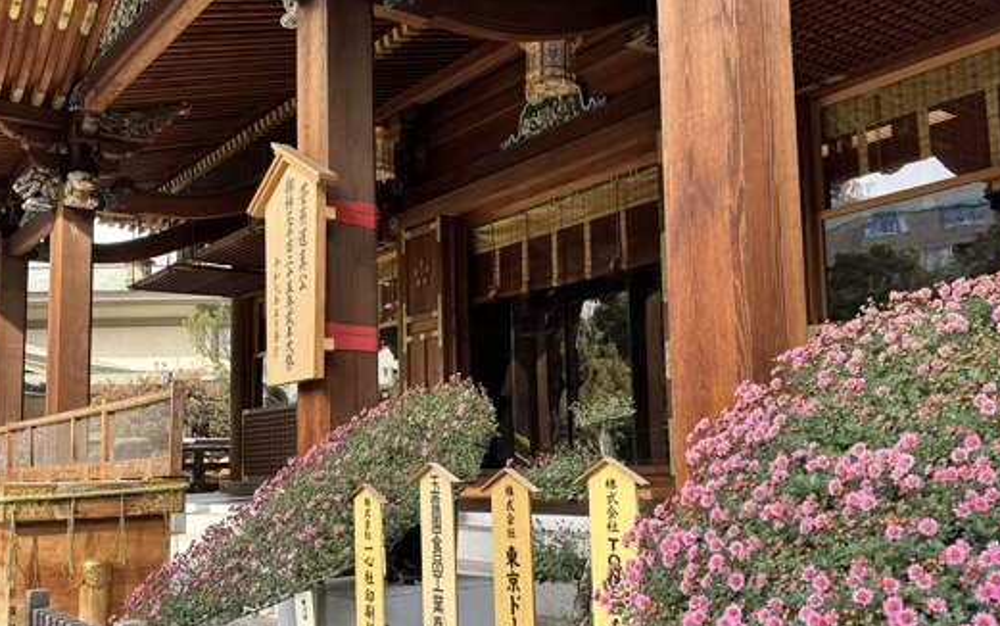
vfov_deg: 34.4
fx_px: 1009
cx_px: 495
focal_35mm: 37
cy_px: 347
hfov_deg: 52.7
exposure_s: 1/218
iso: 40
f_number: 1.6
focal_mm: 5.96
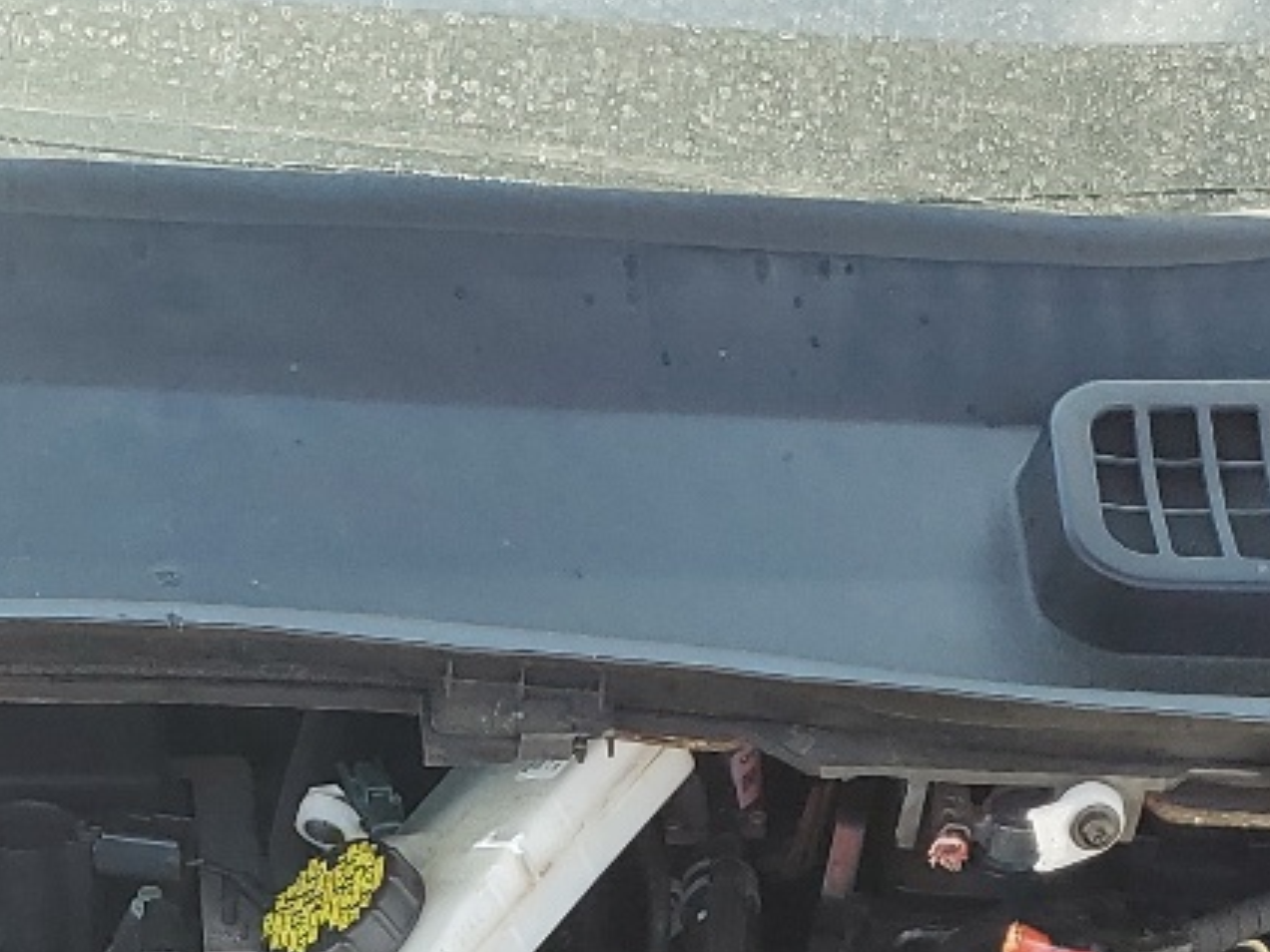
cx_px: 45
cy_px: 1730
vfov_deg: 13.5
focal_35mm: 98
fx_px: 3595
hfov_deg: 19.5
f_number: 1.5
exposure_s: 1/400
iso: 50
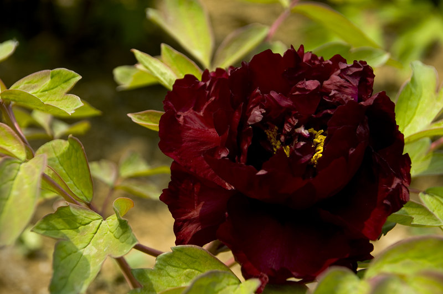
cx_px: 222
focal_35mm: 102
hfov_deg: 20.0
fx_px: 1253
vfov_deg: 13.4
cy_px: 147
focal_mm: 68
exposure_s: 1/250
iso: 200
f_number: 5.6
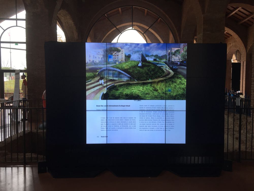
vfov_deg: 48.2
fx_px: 213
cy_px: 96
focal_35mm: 29
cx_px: 127
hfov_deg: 61.7
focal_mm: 4.15
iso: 40
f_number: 2.2
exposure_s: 1/100
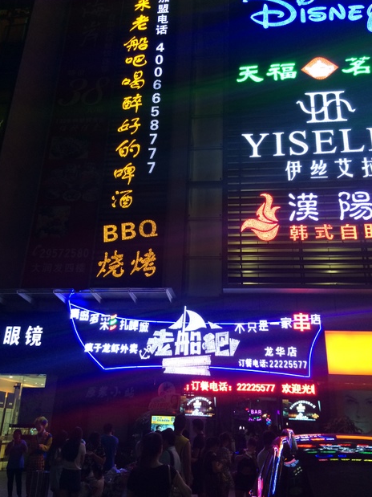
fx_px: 430
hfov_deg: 46.8
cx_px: 184
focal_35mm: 30
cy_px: 255
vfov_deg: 60.0
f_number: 2.2
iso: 80
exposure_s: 1/30
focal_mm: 4.15
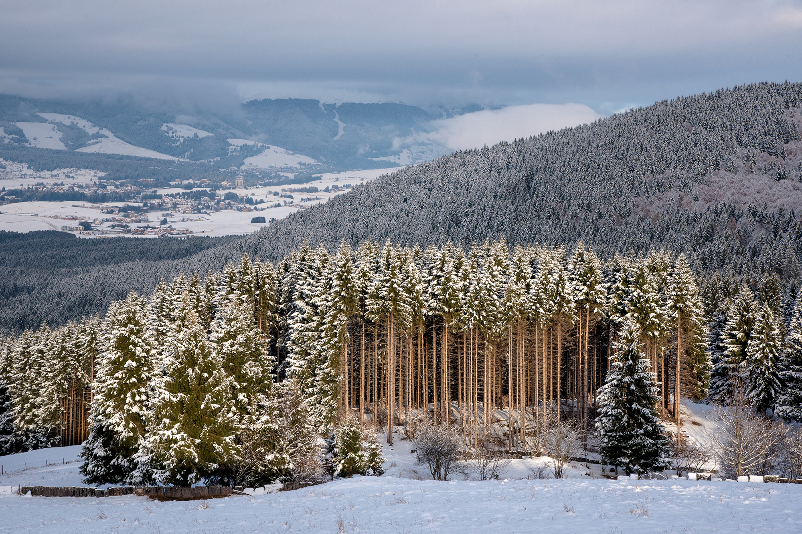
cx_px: 401
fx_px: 1559
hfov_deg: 28.8
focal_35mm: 70
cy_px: 267
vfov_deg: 19.5
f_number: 13
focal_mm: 70
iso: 400
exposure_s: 1/320
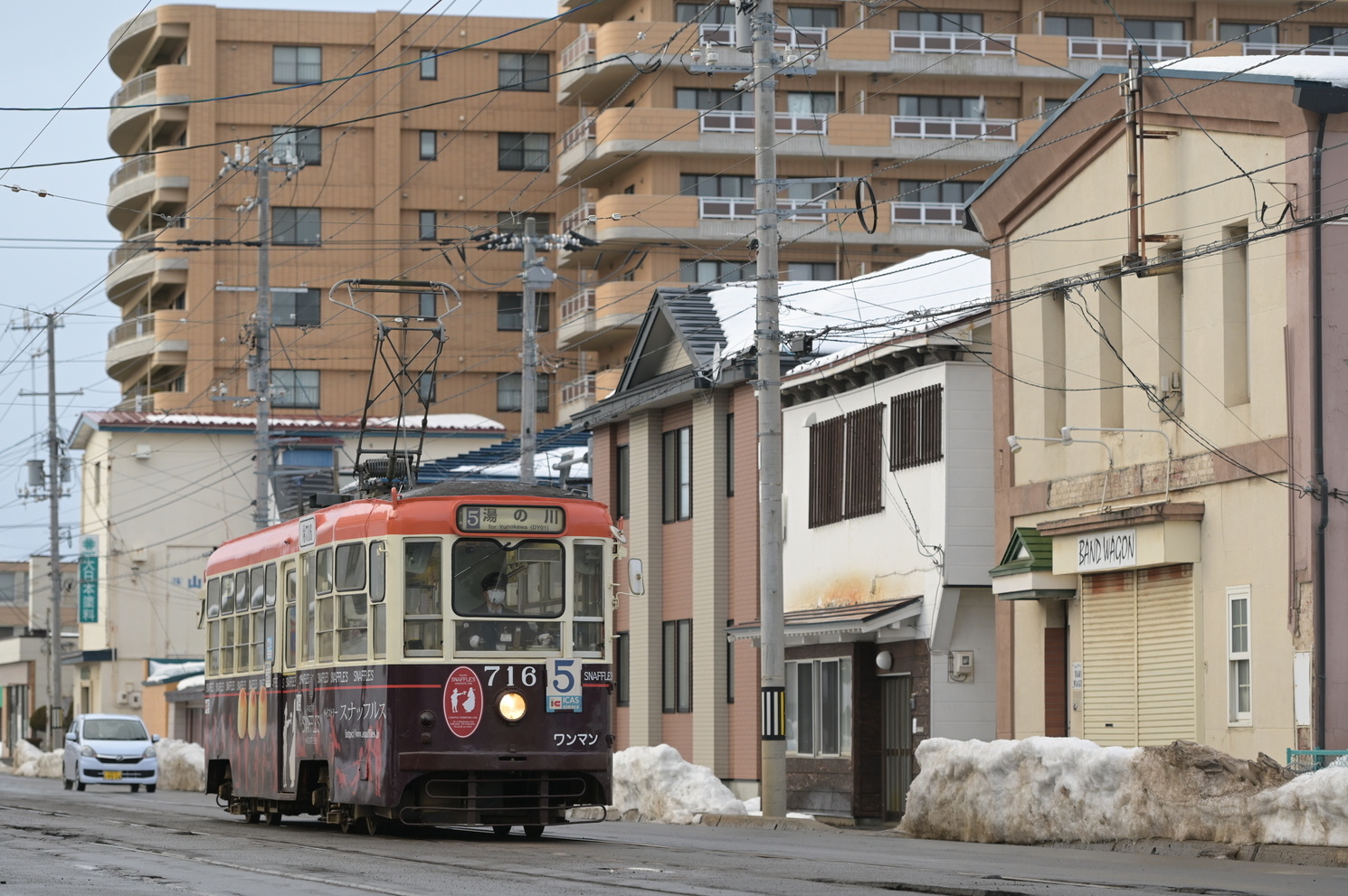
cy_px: 448
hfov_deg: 17.7
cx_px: 674
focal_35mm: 116
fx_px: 4340
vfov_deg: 11.8
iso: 640
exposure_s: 1/640
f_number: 4
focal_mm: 116
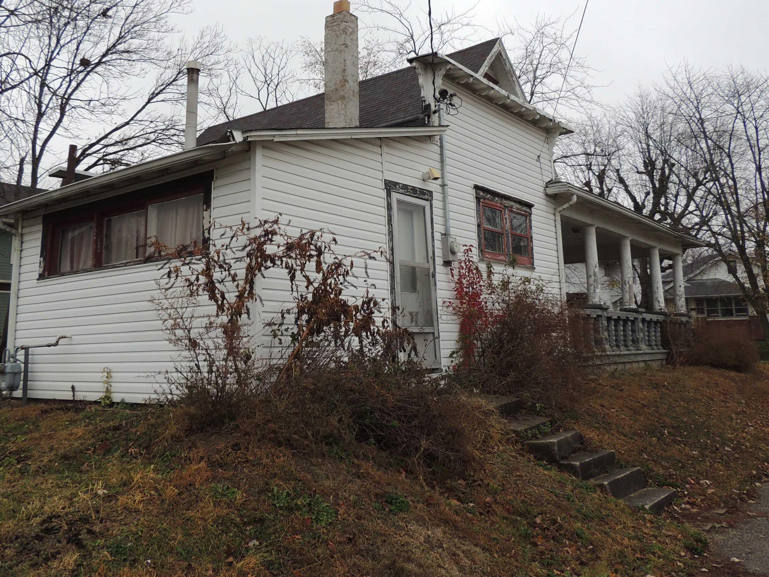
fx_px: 689
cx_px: 334
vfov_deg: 45.0
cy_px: 206
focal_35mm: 31
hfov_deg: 58.1
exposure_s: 1/60
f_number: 3
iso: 100
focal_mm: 4.3
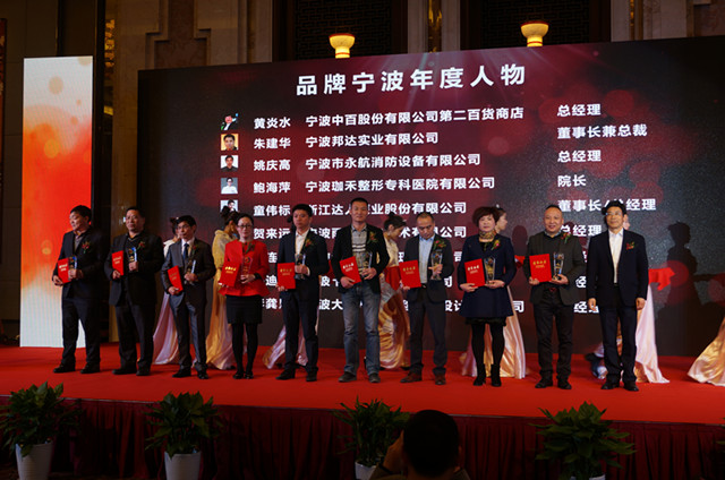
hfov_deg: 46.5
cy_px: 240
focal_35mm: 42
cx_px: 362
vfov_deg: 31.8
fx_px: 844
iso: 200
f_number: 4.5
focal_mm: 28
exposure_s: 1/60
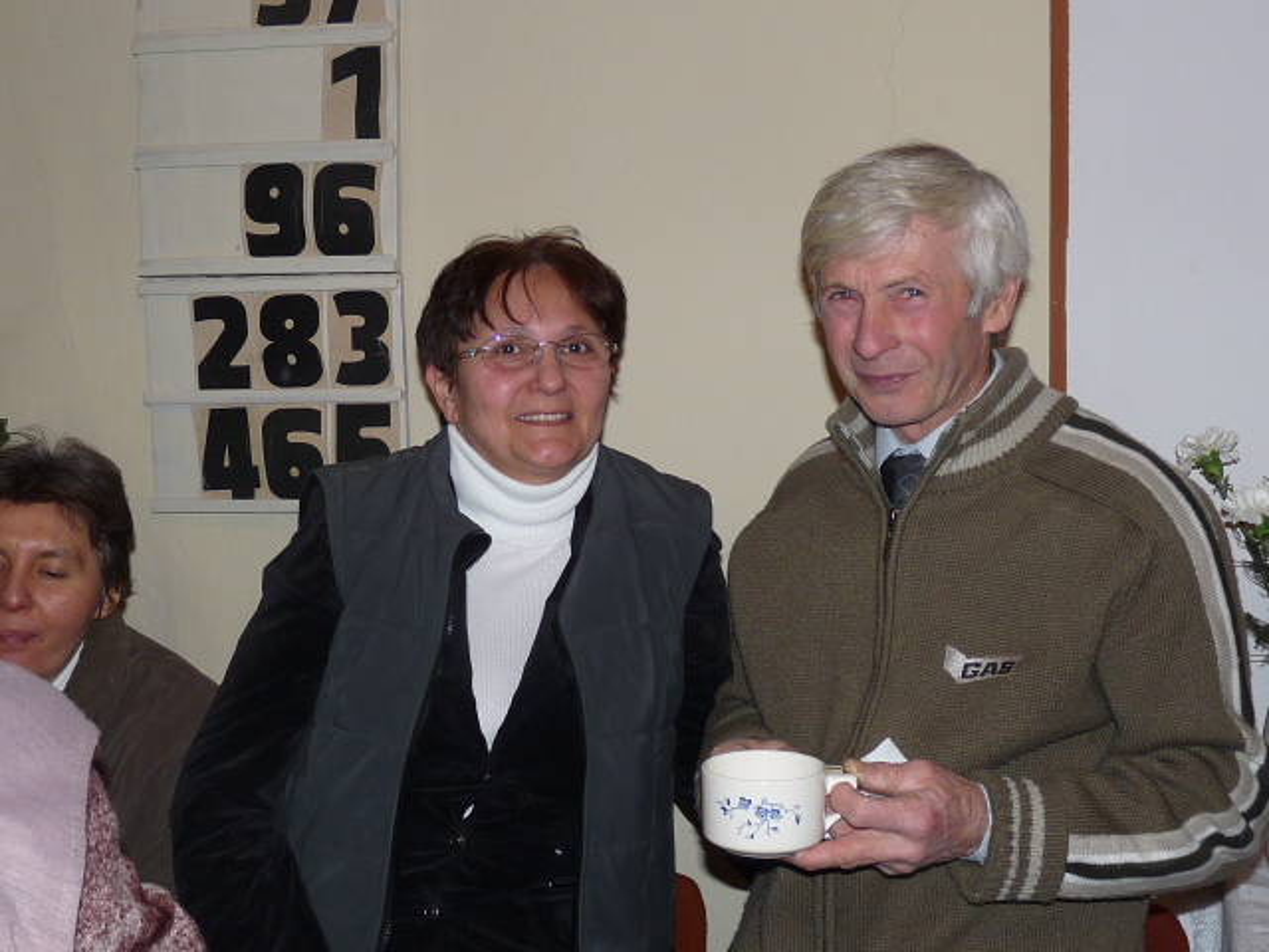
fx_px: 1723
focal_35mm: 47
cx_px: 634
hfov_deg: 40.4
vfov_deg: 30.9
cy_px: 476
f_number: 2.8
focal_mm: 4.8
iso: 100
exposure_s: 1/30
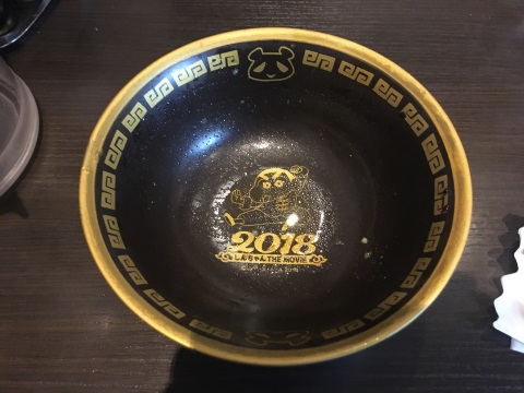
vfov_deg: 48.2
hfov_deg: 61.7
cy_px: 196
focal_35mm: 29
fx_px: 439
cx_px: 262
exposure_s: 1/15
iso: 250
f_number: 2.2
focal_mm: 4.15
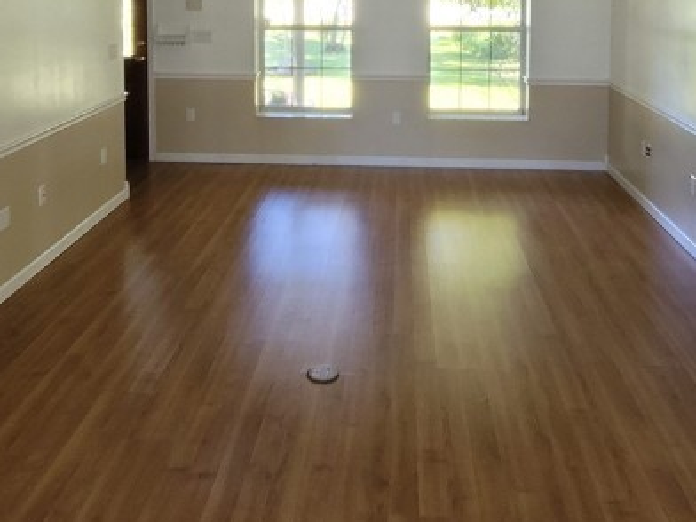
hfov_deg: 54.0
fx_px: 684
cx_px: 355
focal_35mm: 34
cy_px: 21
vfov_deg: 38.0
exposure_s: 1/40
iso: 320
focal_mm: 2.2
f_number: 2.2
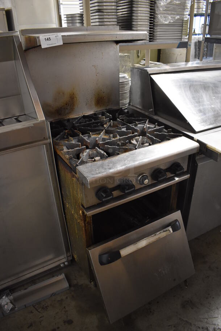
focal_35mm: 27
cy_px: 166
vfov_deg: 67.3
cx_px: 110
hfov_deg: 48.0
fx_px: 248
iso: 1800
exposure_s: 1/30
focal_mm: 18
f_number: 3.5
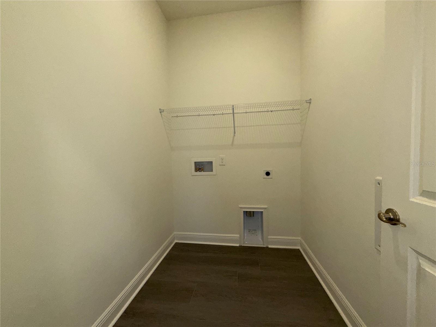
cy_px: 164
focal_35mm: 14
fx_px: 176
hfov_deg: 102.1
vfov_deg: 85.7
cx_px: 218
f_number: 2.2
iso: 250
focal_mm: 2.22
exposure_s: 1/120
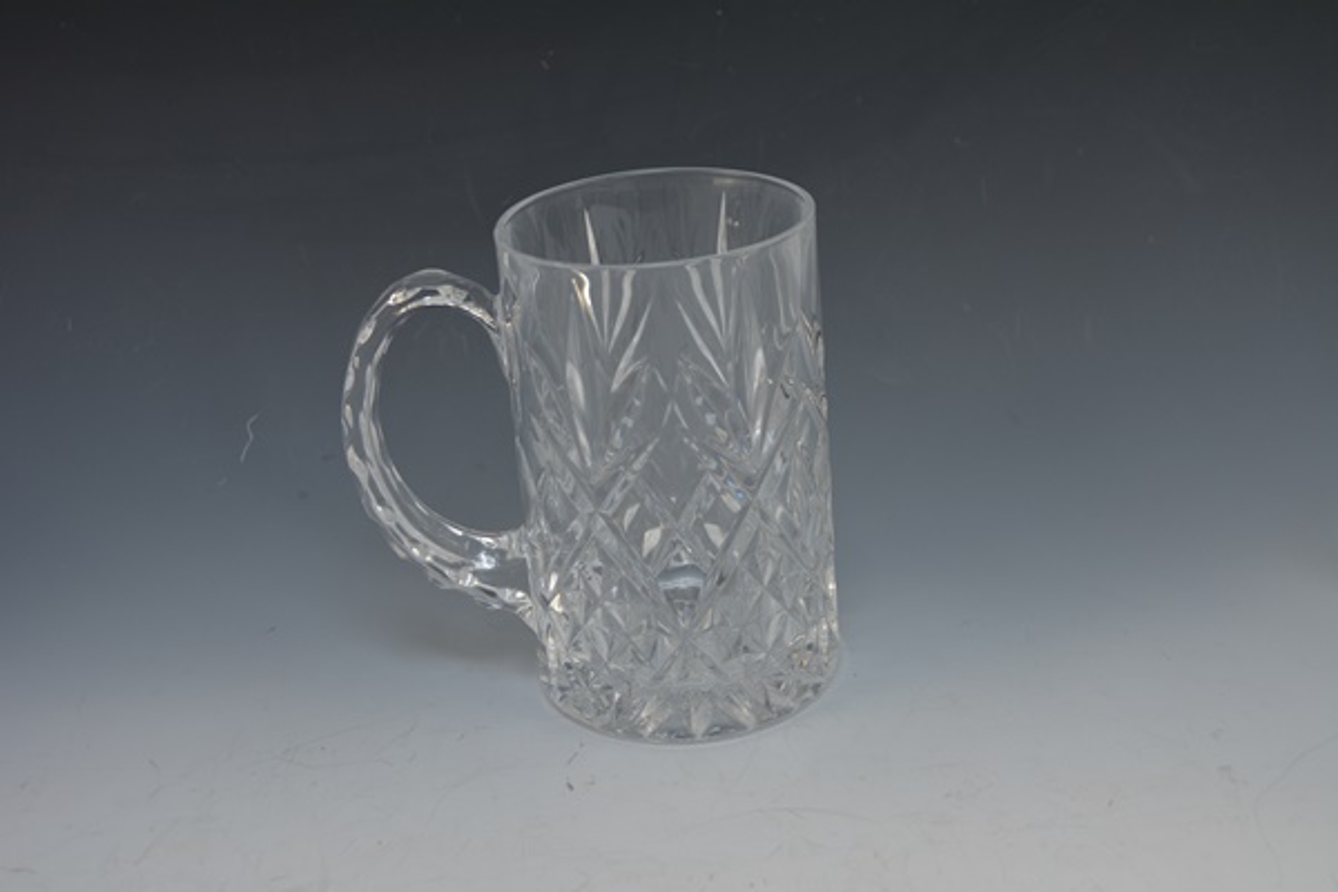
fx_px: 1784
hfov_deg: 41.1
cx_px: 669
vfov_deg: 28.1
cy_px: 446
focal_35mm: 48
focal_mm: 32
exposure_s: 1/125
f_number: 5.6
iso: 220
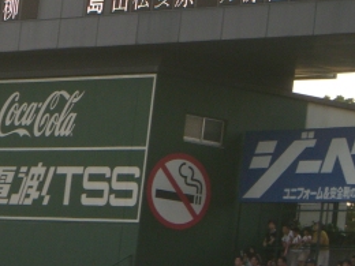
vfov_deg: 5.3
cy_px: -1
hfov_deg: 7.0
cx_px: 68
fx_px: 2882
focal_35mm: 281
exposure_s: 1/125
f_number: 5.2
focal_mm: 18.6
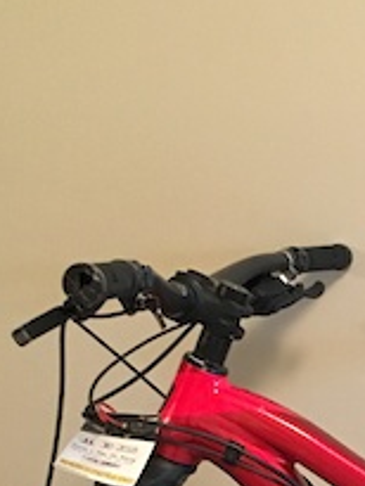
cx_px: 545
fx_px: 1587
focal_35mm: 113
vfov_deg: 16.4
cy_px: 635
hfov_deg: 12.5
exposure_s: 1/15
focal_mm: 4.15
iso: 200
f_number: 2.2
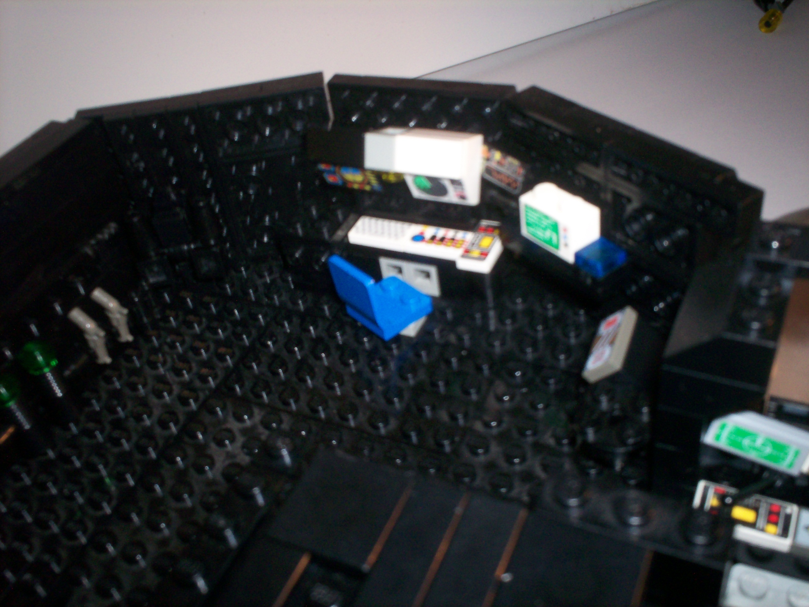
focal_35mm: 36
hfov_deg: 51.4
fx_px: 841
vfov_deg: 39.7
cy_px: 304
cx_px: 404
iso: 140
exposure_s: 1/60
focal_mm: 6
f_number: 4.5
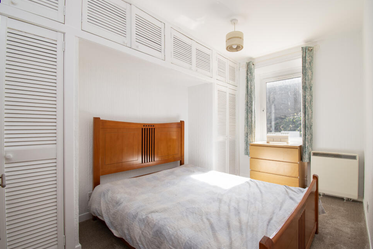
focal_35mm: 16
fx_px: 166
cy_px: 130
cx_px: 195
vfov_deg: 73.7
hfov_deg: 96.7
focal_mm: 10
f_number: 9
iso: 200
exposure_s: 1/25
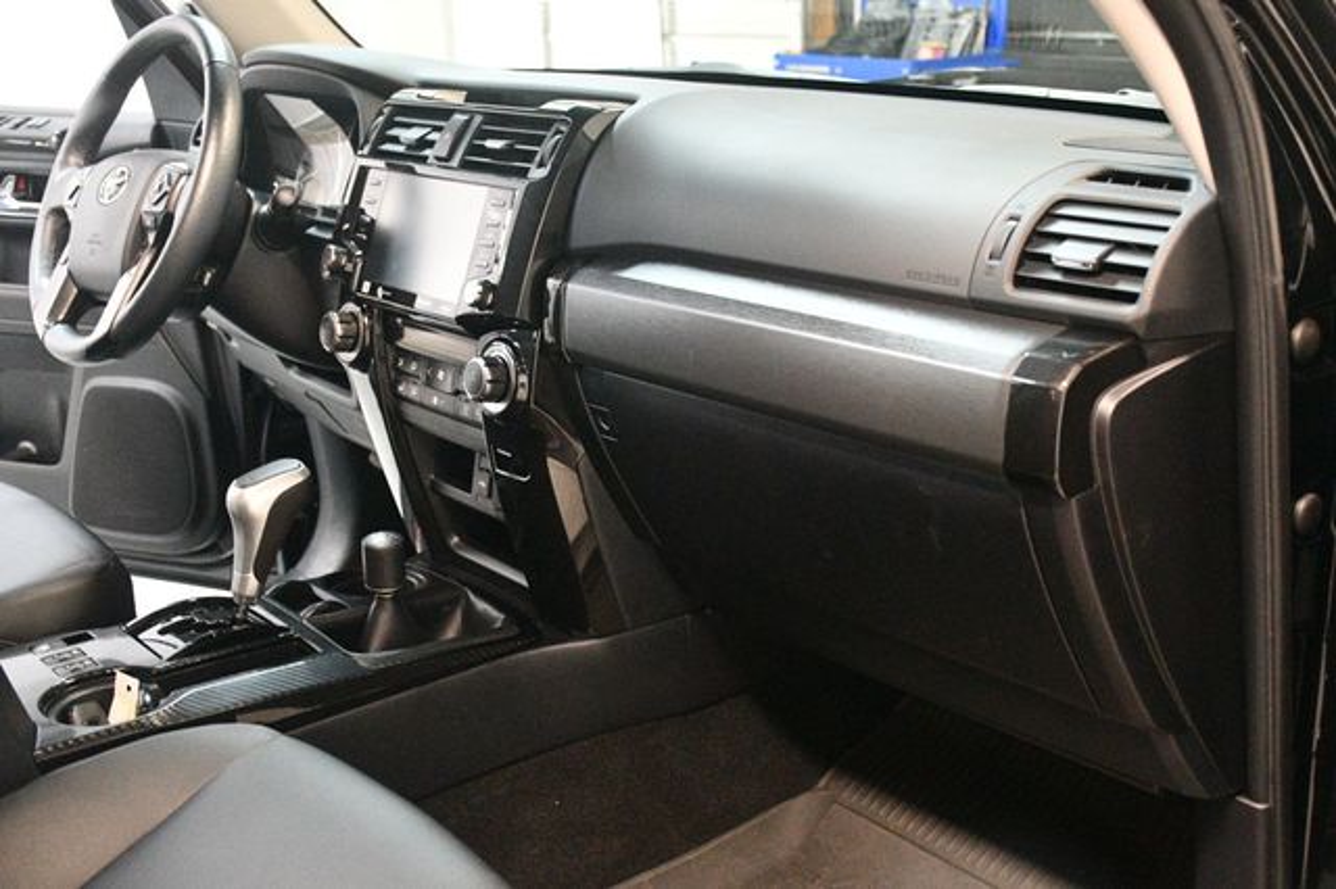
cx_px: 668
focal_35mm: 40
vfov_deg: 33.4
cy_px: 444
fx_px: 1484
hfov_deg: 48.5
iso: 9000
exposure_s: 1/60
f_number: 4
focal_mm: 27
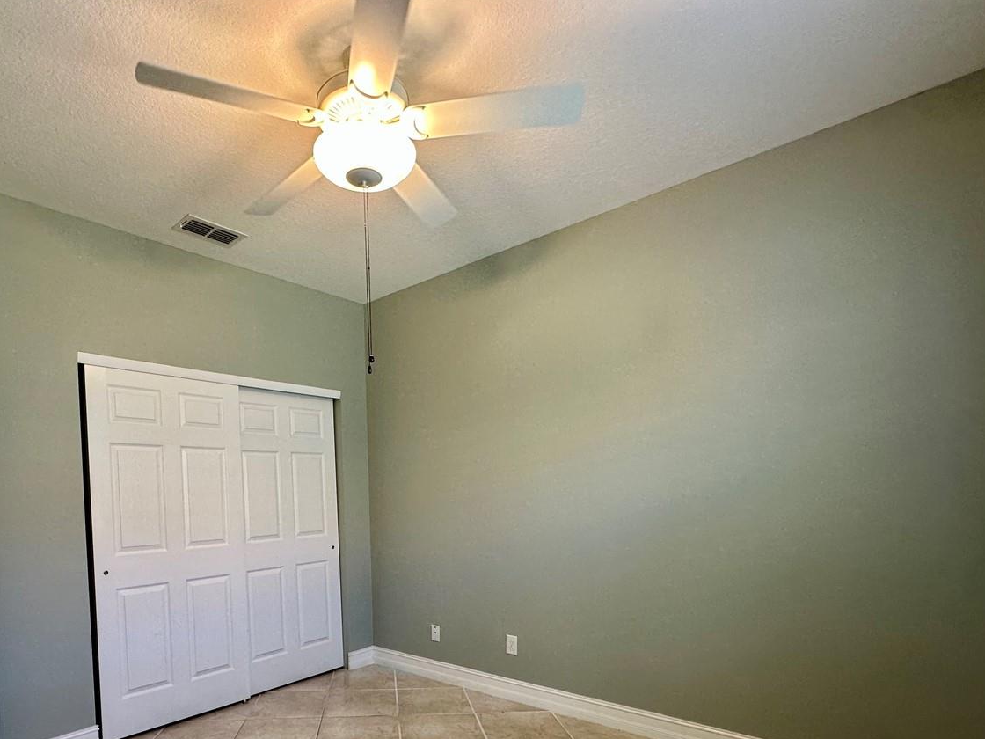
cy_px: 523
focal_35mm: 20
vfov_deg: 63.4
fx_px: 569
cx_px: 378
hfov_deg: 80.4
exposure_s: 1/120
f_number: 2.2
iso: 160
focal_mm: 2.22
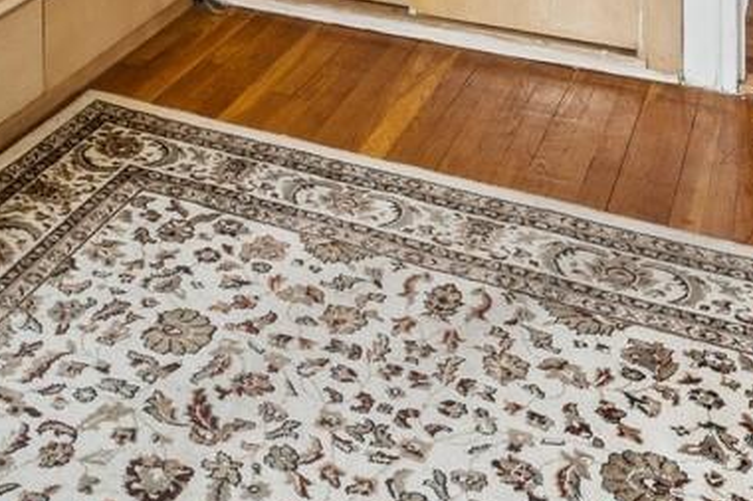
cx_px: 117
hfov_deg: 32.7
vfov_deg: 18.4
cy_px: -380
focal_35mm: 59
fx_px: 1233
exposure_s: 1/30
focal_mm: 14
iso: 400
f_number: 8
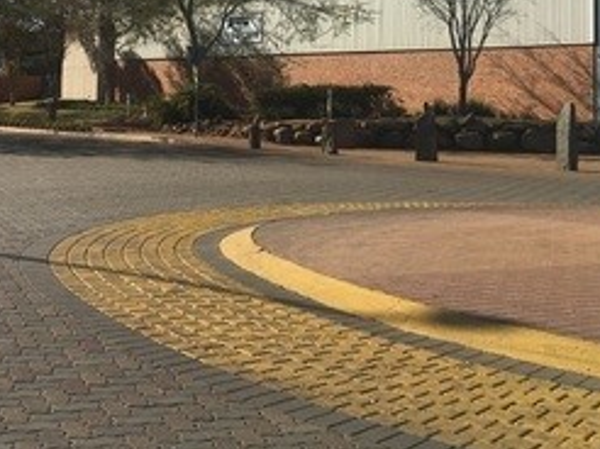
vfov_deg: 23.7
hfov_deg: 32.2
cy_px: -4
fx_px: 1022
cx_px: 154
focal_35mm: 59
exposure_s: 1/2137
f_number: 2.2
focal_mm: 4.15
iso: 25
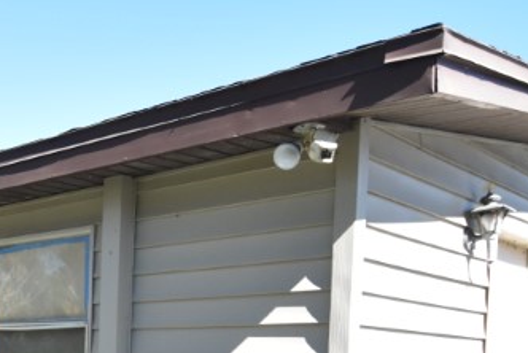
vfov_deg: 24.0
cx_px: -38
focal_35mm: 52
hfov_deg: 33.7
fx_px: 763
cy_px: 405
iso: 800
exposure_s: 1/2000
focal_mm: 10
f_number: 3.5
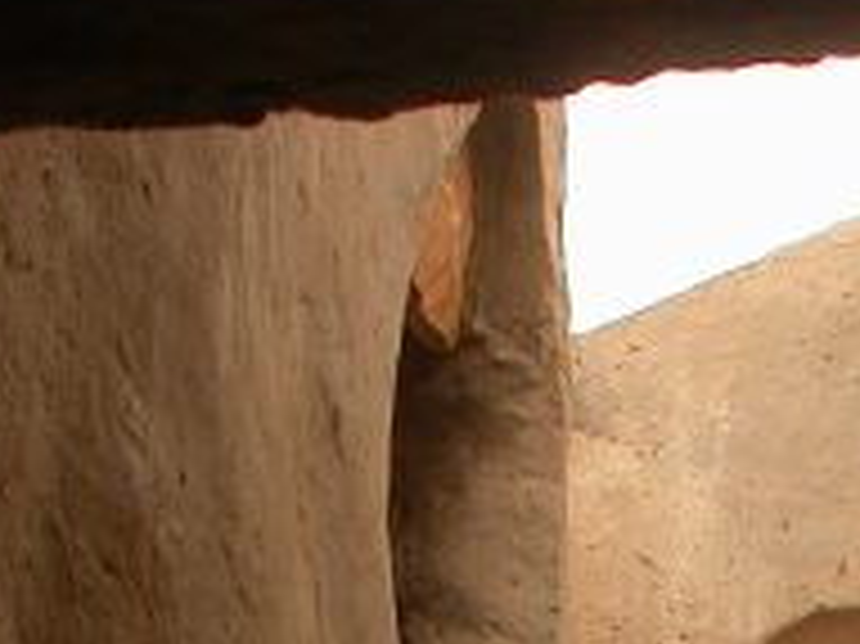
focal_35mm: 159
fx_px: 3948
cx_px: 657
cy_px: 1283
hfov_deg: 12.4
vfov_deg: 8.8
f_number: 4.2
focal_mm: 7.85
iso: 100
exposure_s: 1/119
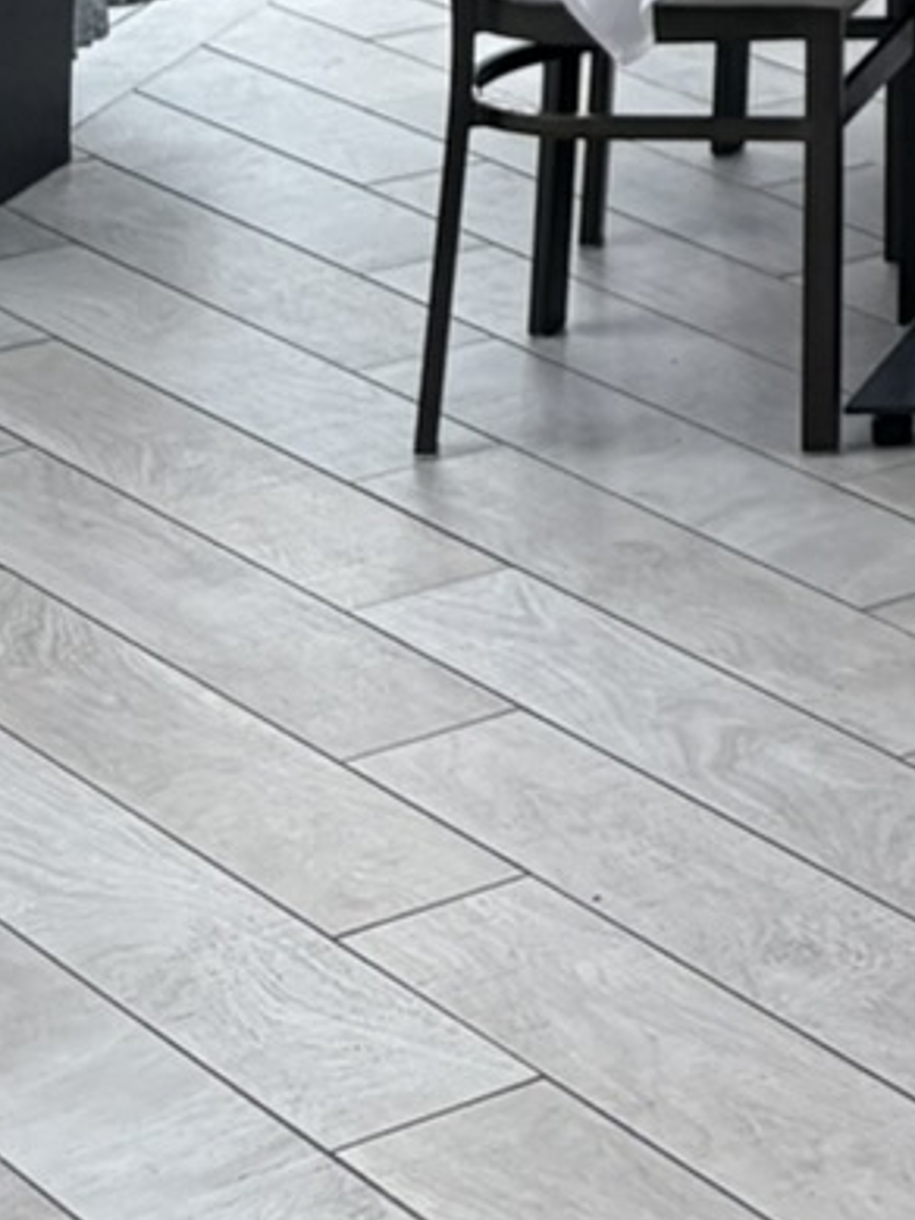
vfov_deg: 12.6
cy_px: -1264
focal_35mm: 137
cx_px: 2319
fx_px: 4826
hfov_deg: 9.4
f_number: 1.6
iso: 80
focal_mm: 5.96
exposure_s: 1/171
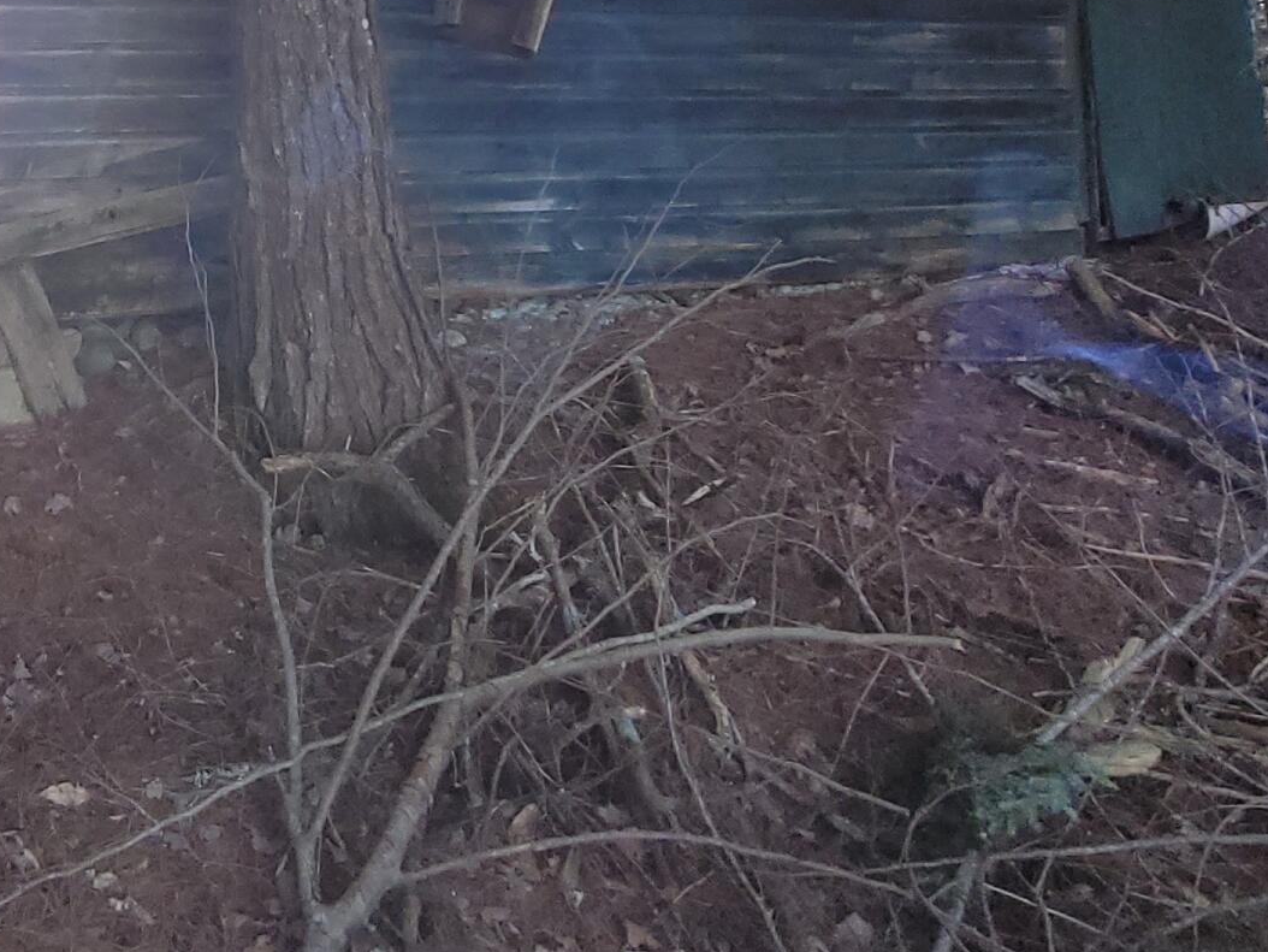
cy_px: 65
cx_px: 77
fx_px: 1356
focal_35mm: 37
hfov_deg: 44.6
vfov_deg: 35.9
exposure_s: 1/100
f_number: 2.2
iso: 80
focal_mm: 1.74
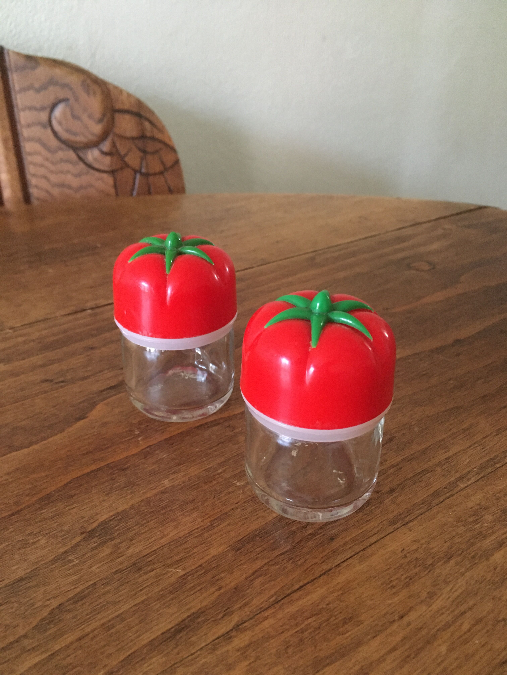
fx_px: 566
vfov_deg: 61.7
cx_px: 254
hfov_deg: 48.2
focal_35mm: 29
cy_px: 338
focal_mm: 4.15
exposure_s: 1/17
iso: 250
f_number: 2.2
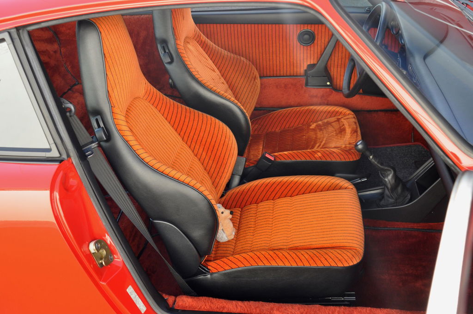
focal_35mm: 42
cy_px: 157
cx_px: 236
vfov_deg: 31.8
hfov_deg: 46.5
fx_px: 551
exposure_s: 1/100
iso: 500
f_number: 5
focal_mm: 28
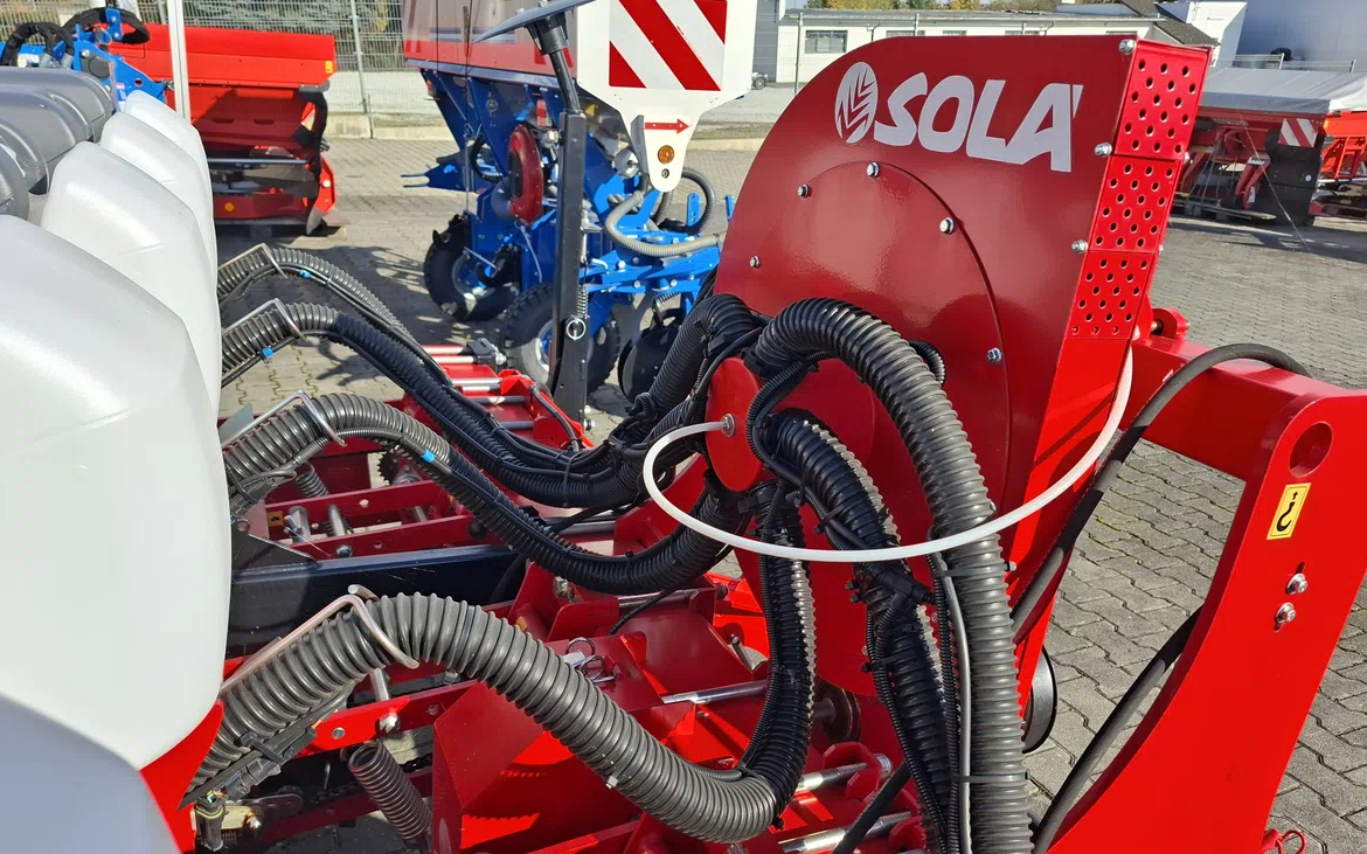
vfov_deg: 48.9
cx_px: 679
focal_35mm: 25
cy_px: 522
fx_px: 931
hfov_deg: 72.6
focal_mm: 5.54
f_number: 1.8
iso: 50
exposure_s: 1/1634
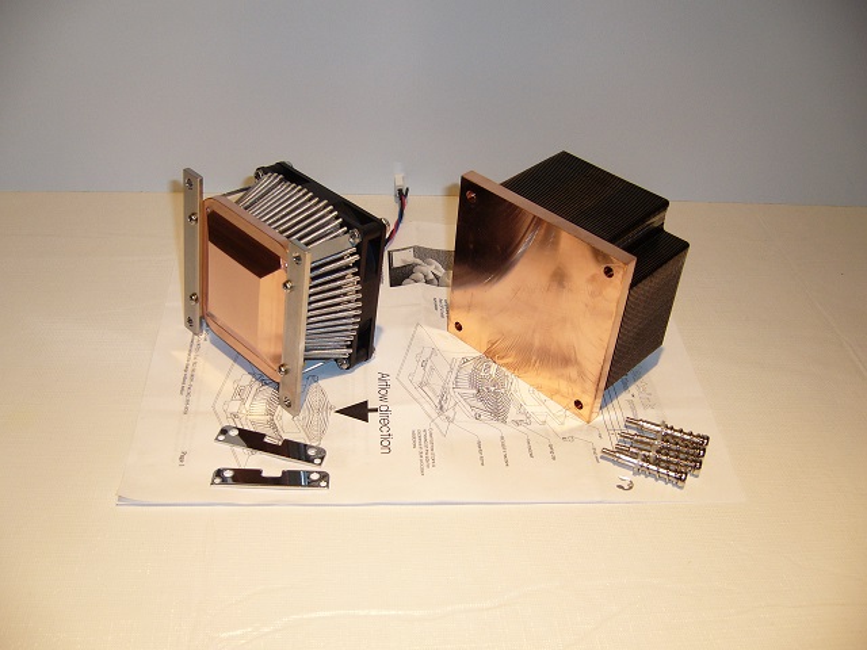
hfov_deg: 52.6
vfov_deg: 40.7
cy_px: 325
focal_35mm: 35
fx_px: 877
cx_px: 434
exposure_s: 1/30
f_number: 2.8
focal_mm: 5.8
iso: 100
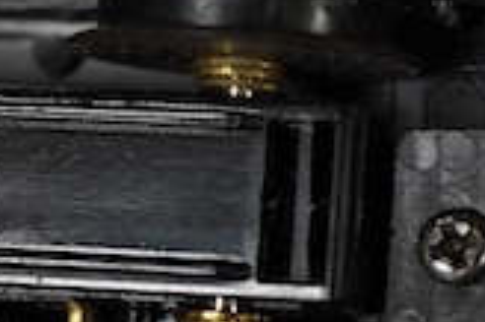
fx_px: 3324
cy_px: 207
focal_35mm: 247
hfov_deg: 8.2
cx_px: -251
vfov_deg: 5.6
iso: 1250
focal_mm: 30
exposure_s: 1/160
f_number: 3.5
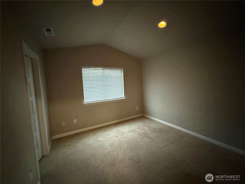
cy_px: 92
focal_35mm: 14
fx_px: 99
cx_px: 122
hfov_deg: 102.1
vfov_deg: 85.7
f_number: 2.2
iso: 1000
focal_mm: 2.22
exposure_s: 1/60
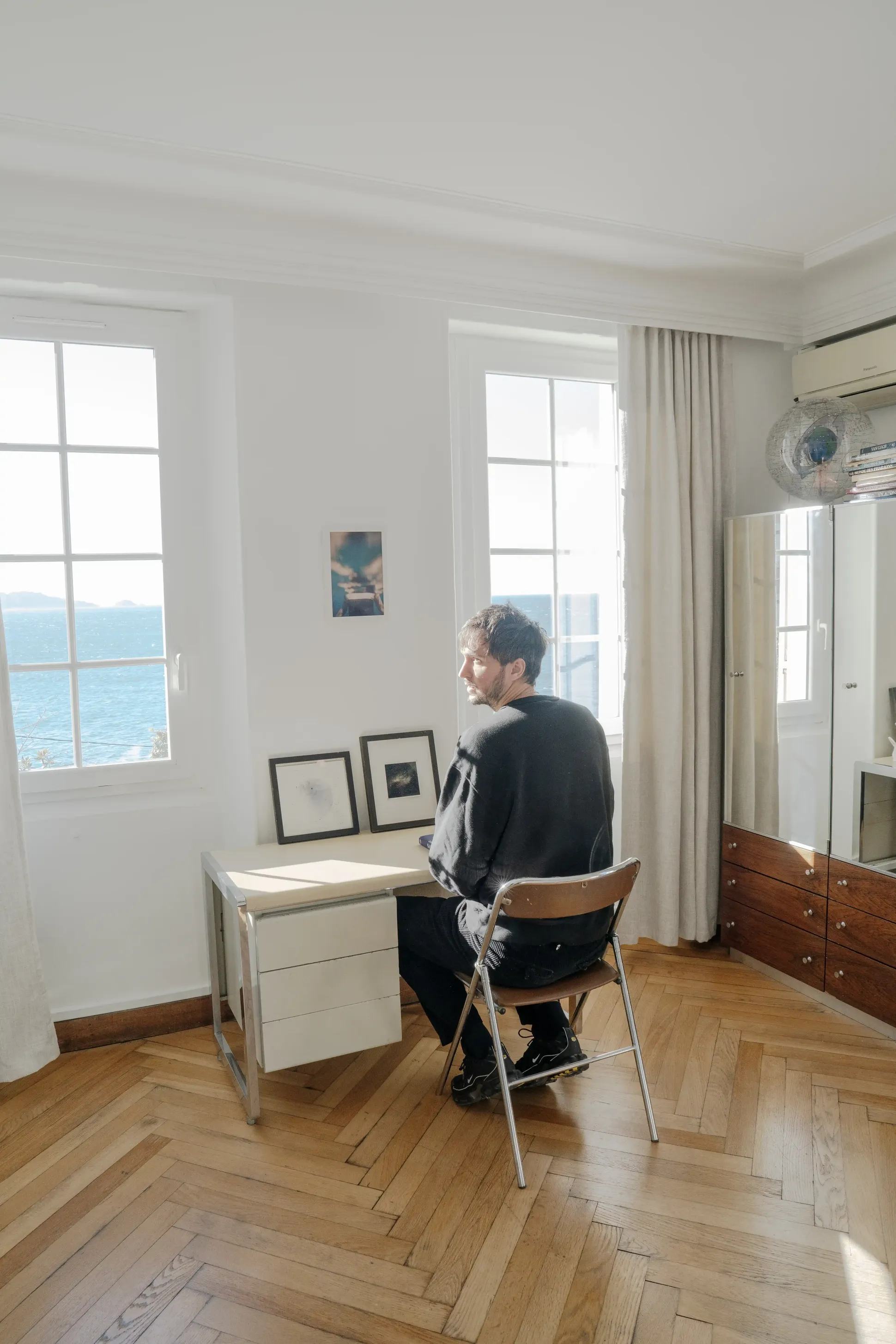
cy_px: 672
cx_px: 448
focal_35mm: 24
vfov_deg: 73.7
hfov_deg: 53.1
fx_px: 896
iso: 800
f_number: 8
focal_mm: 24
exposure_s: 1/100
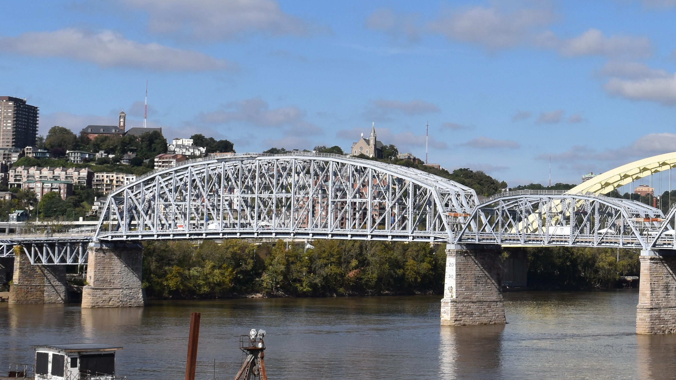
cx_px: 622
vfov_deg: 13.5
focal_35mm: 89
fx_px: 1597
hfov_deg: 23.2
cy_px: 87
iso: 200
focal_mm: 27
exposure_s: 1/500
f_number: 11
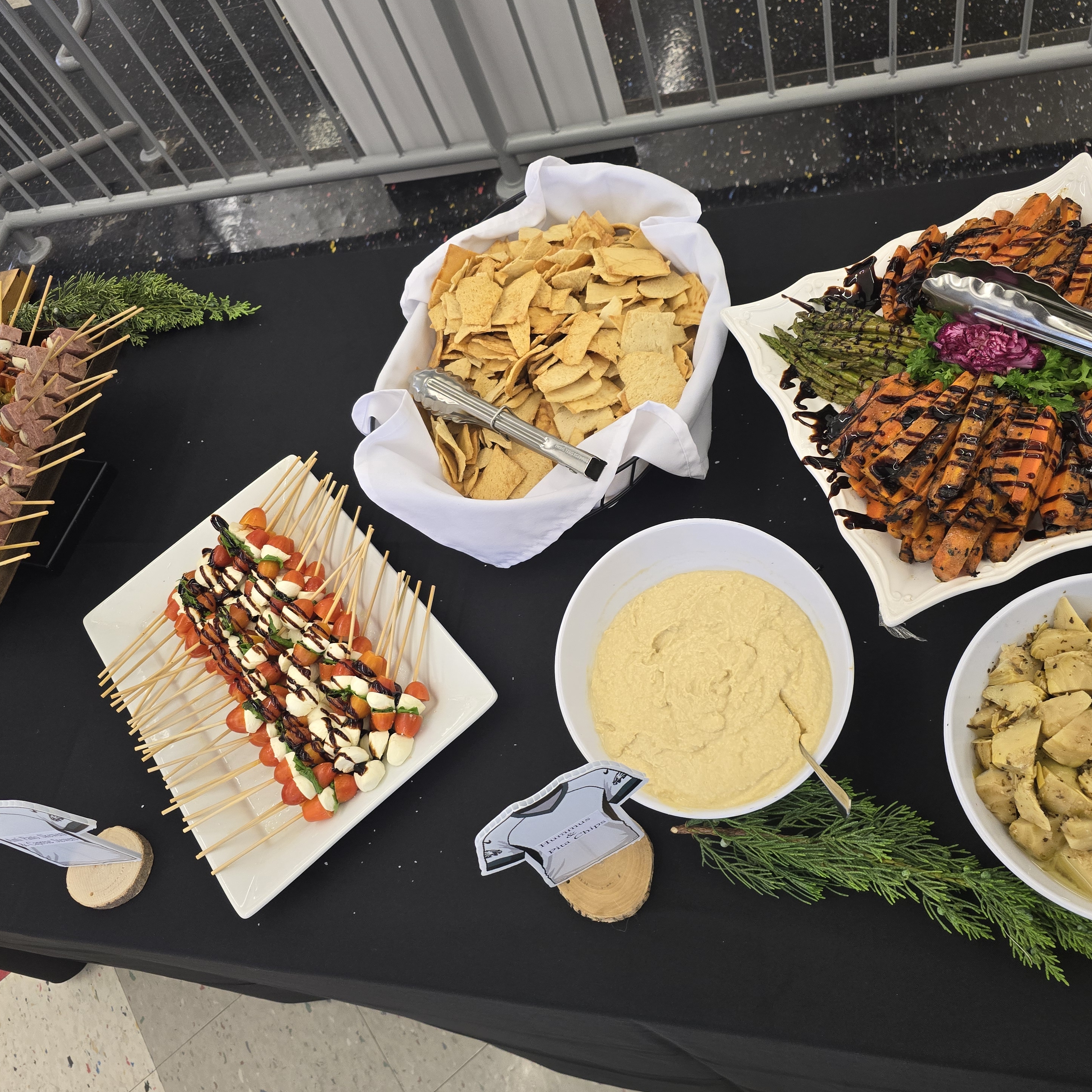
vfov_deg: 57.3
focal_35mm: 28
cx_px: 543
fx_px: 999
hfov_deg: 57.3
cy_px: 550
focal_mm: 6.3
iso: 250
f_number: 1.7
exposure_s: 1/120
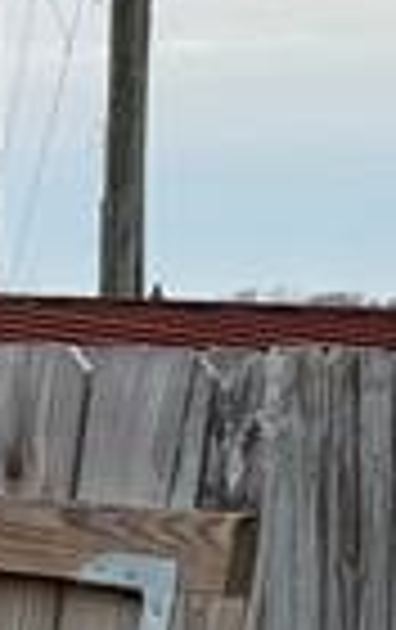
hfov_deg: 5.1
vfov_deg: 11.2
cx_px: -1796
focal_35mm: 186
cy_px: 508
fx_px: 3199
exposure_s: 1/1250
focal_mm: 6.76
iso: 80
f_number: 1.78
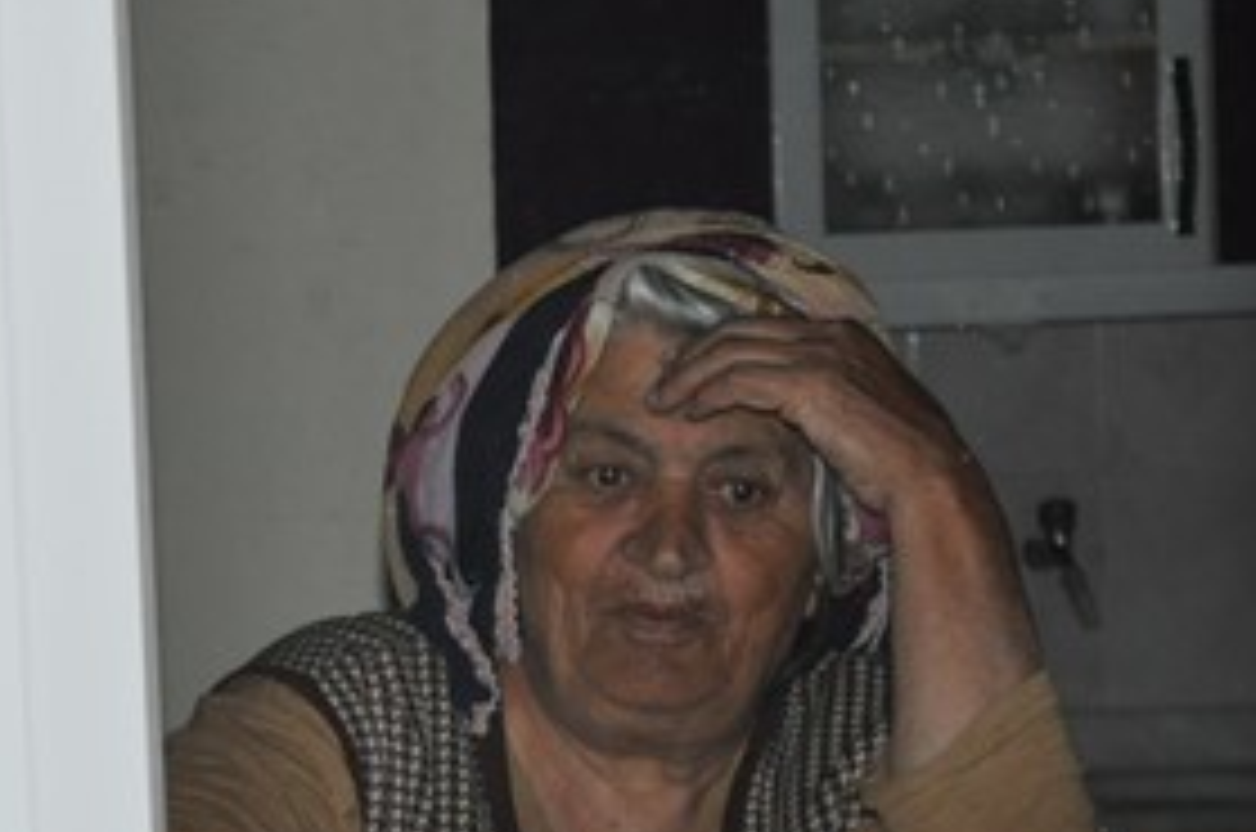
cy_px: 432
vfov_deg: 5.9
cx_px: 180
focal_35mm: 231
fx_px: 8045
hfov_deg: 8.9
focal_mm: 66
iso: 1000
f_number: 5.3
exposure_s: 1/60
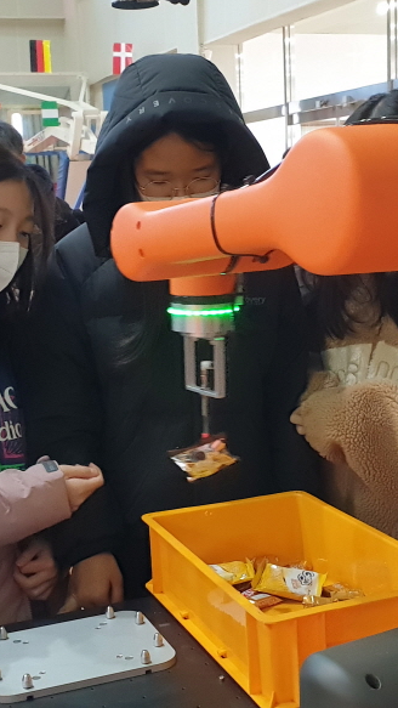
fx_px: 1013
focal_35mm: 54
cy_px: 432
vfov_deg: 38.3
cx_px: 195
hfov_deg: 22.2
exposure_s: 1/60
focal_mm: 4.3
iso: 320
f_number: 2.4
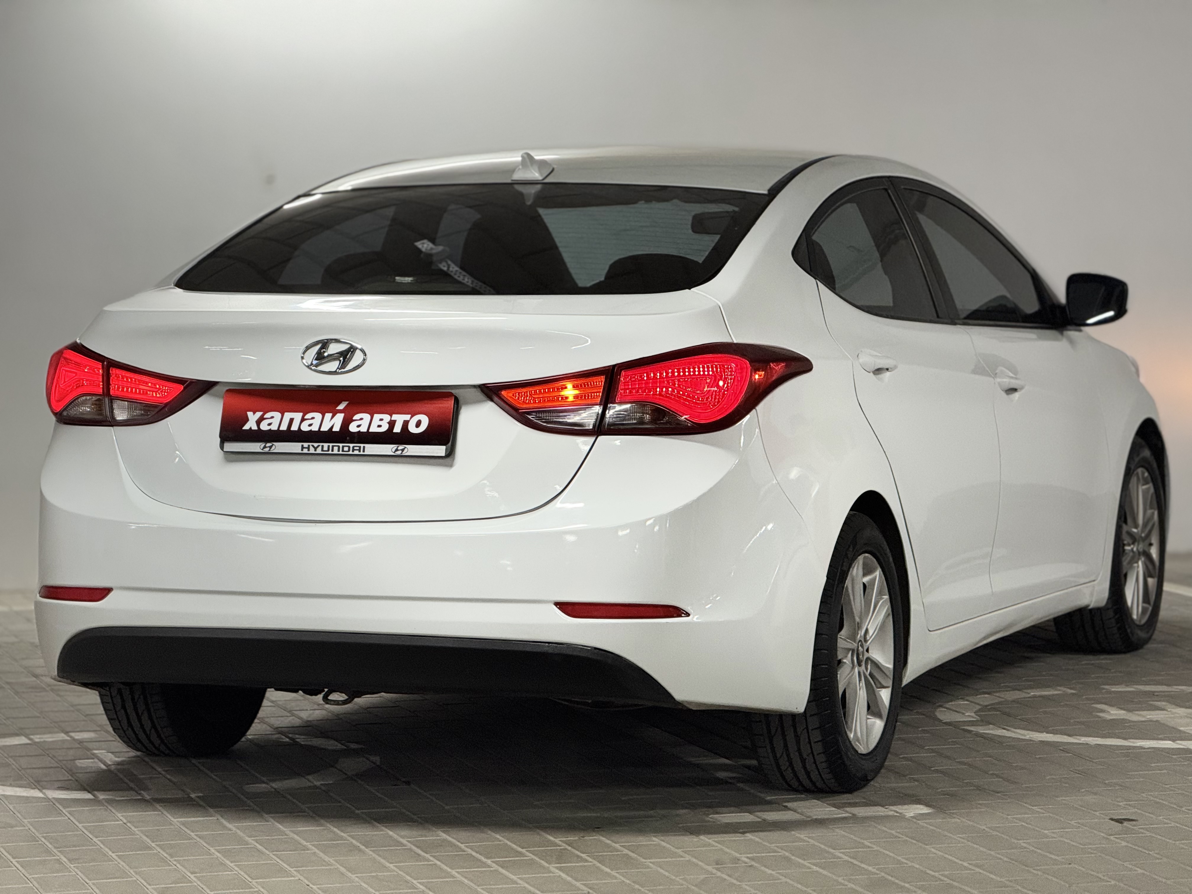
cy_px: 447
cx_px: 596
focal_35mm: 120
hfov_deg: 16.4
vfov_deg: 12.3
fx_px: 4132
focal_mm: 15.66
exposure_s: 1/50
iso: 160
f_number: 2.8
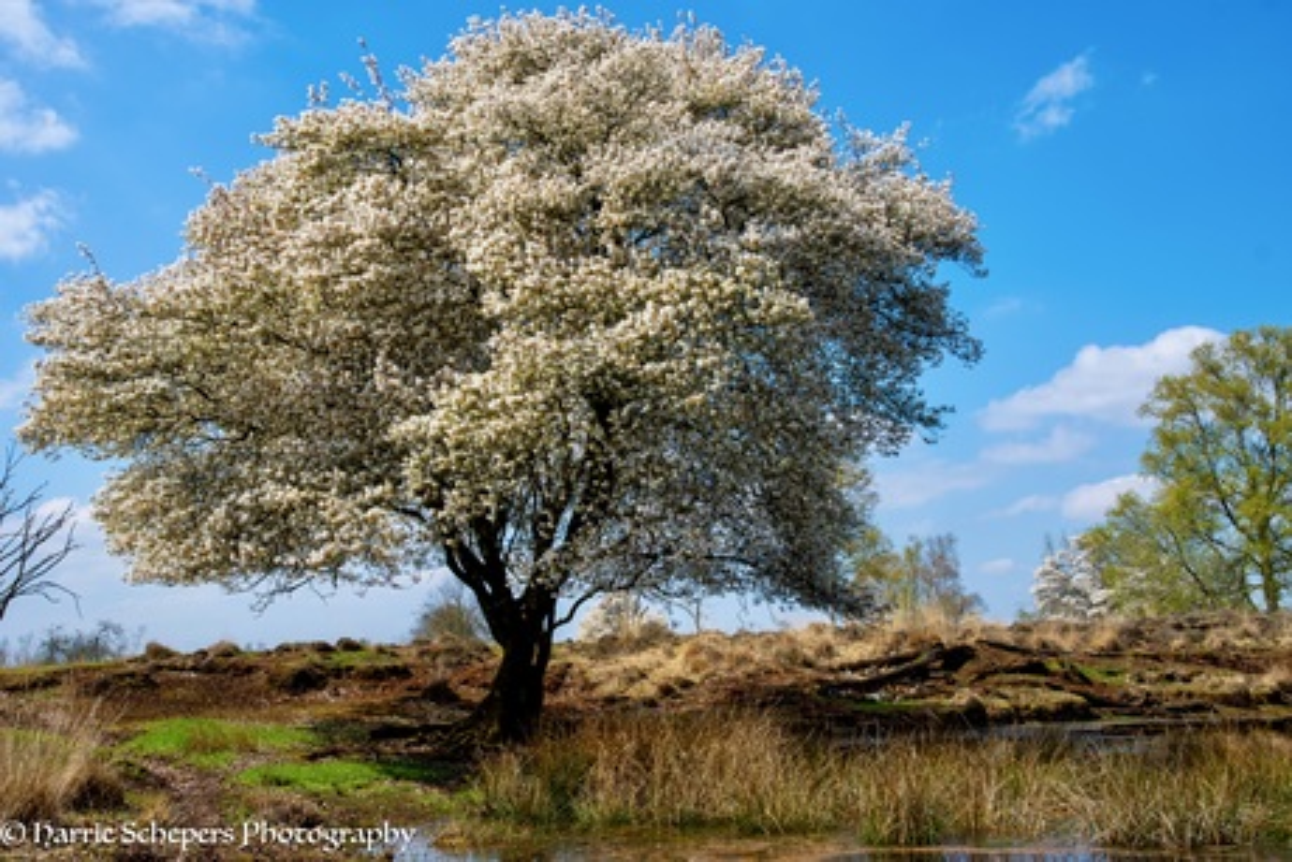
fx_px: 1328
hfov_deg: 51.9
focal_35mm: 37
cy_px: 431
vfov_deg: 36.0
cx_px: 646
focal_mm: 25
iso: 100
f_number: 7.1
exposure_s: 1/250
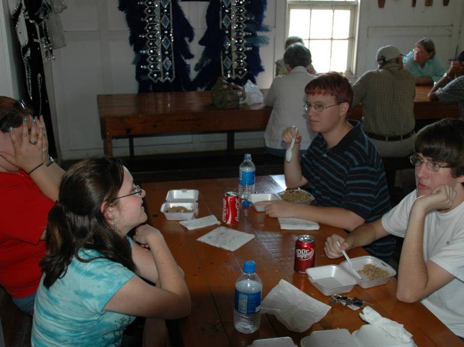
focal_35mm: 40
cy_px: 187
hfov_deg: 46.8
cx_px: 224
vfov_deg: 35.9
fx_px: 536
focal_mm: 22
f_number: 3.8
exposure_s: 1/60
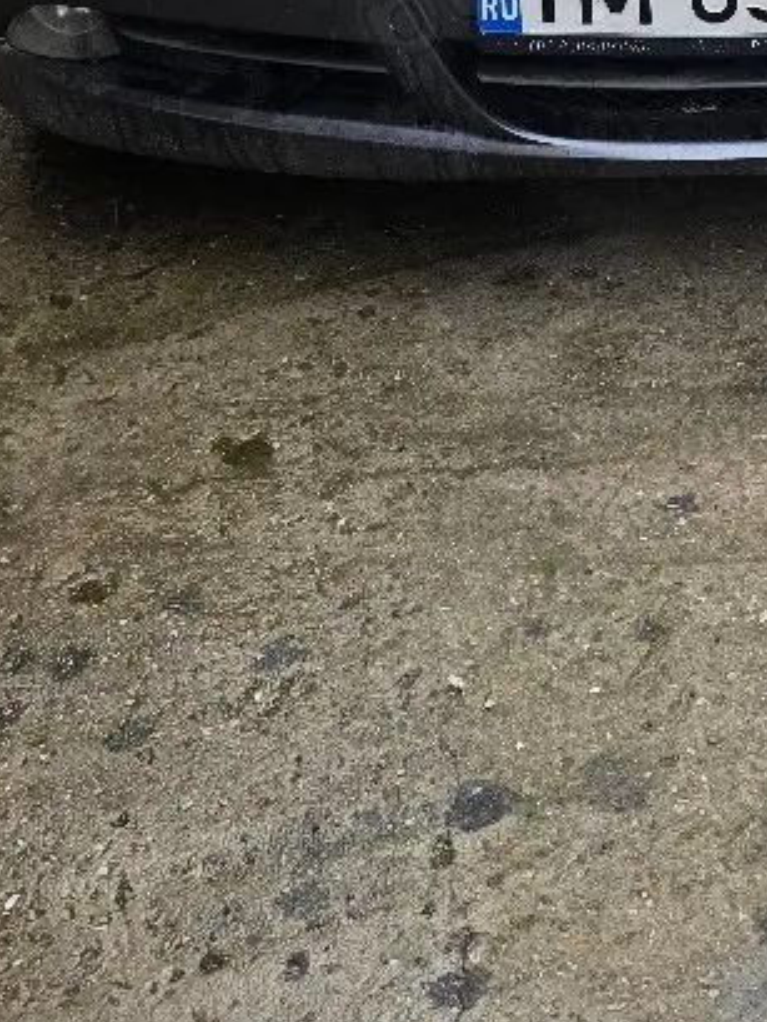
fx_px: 2215
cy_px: -39
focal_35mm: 75
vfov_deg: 24.6
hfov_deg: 19.0
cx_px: 794
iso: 160
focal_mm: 6.3
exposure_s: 1/182
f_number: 1.7
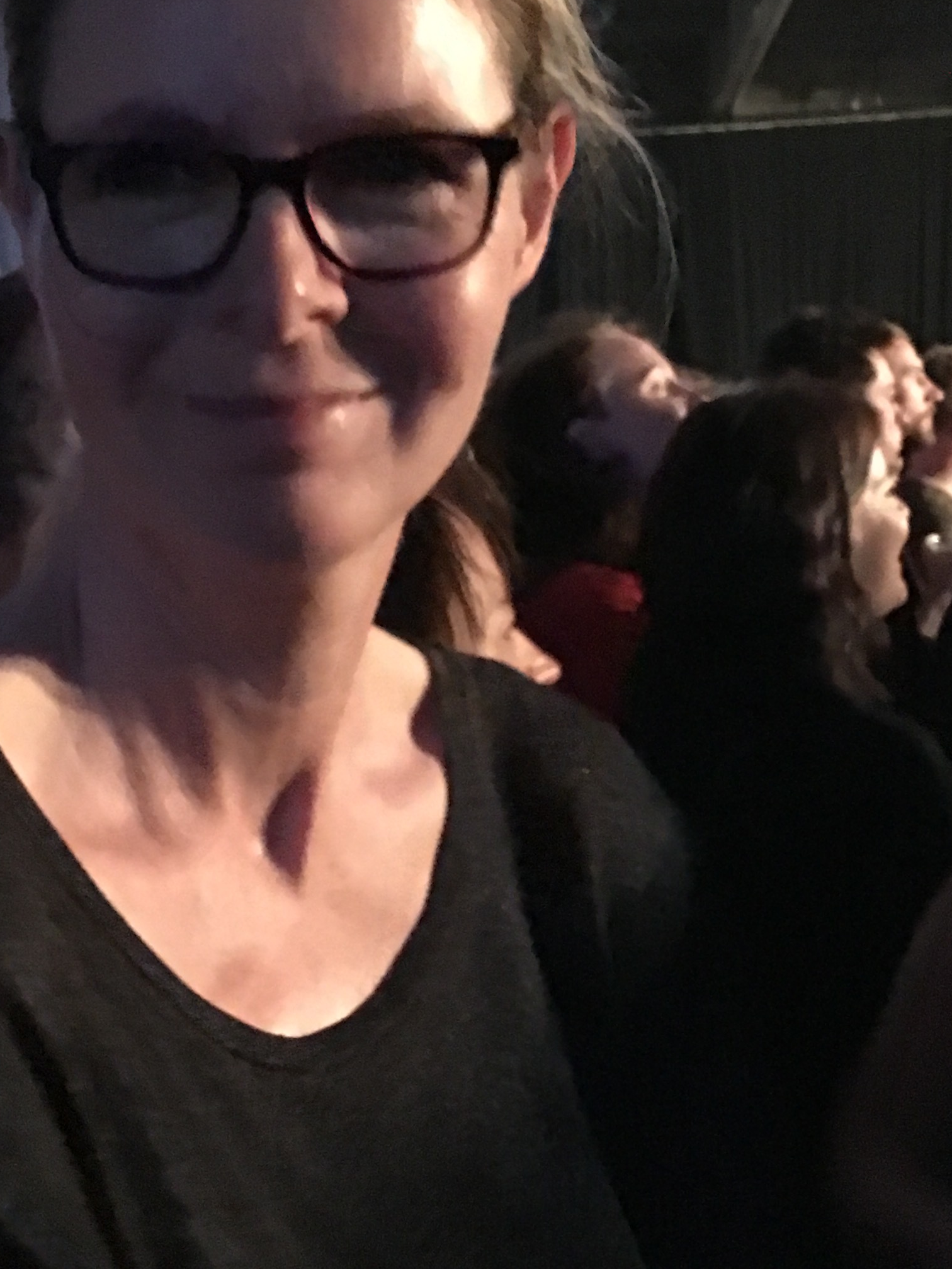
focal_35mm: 58
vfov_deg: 33.1
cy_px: 514
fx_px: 2127
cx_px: 251
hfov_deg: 25.0
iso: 400
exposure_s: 1/4
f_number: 2.2
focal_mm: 4.15
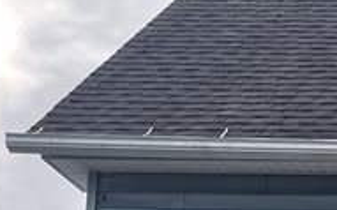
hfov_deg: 13.1
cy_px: 558
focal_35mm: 148
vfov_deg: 8.0
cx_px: 566
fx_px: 1358
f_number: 1.6
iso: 50
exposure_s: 1/878
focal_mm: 5.1
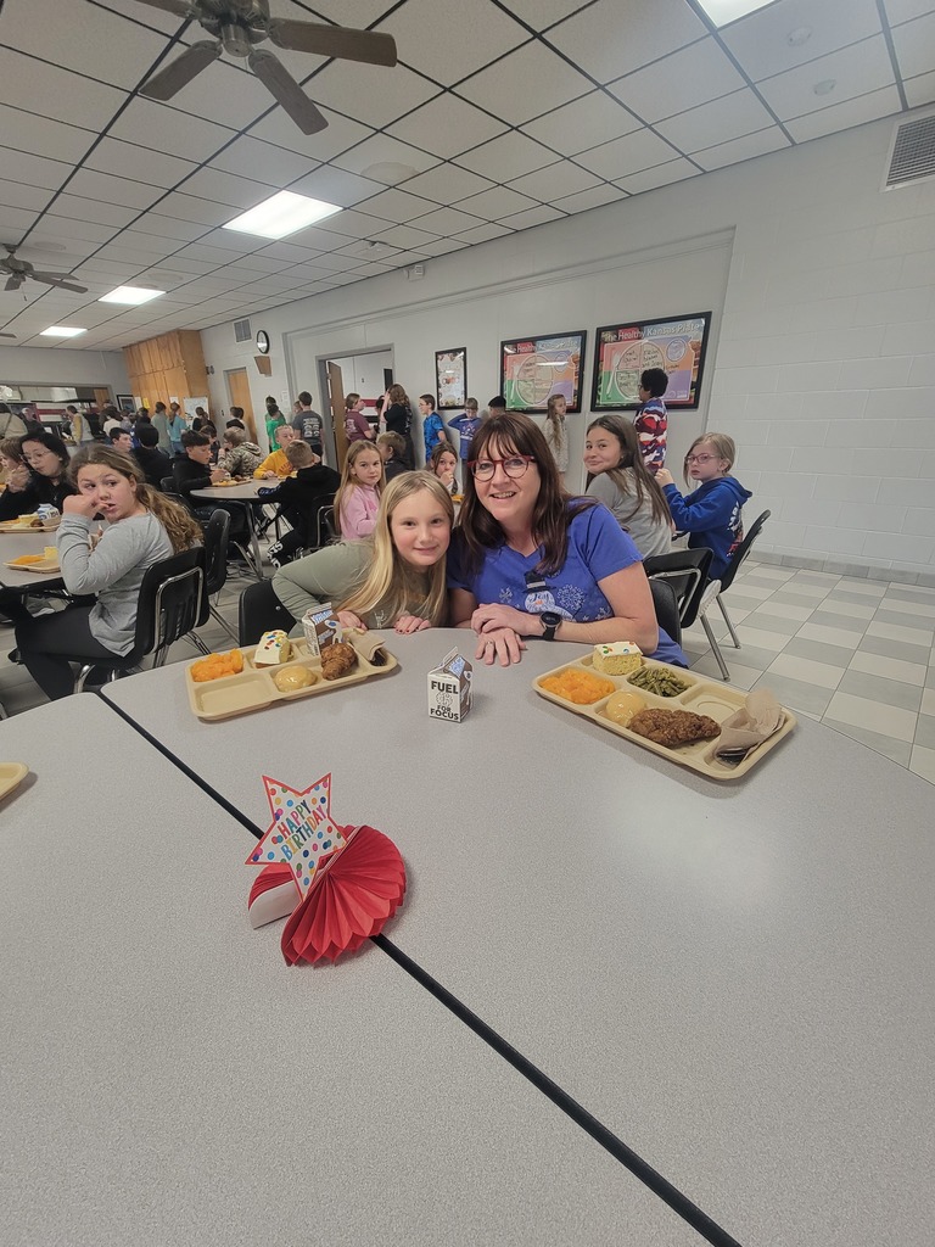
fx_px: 468
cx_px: 468
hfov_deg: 89.9
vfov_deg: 106.2
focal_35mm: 13
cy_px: 624
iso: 160
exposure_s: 1/60
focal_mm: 2.2
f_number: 2.2
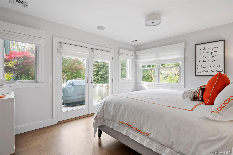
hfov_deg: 91.6
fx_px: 113
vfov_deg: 68.9
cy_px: 78
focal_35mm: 18
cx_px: 116
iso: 400
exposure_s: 1/15
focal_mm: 17.5
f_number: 8
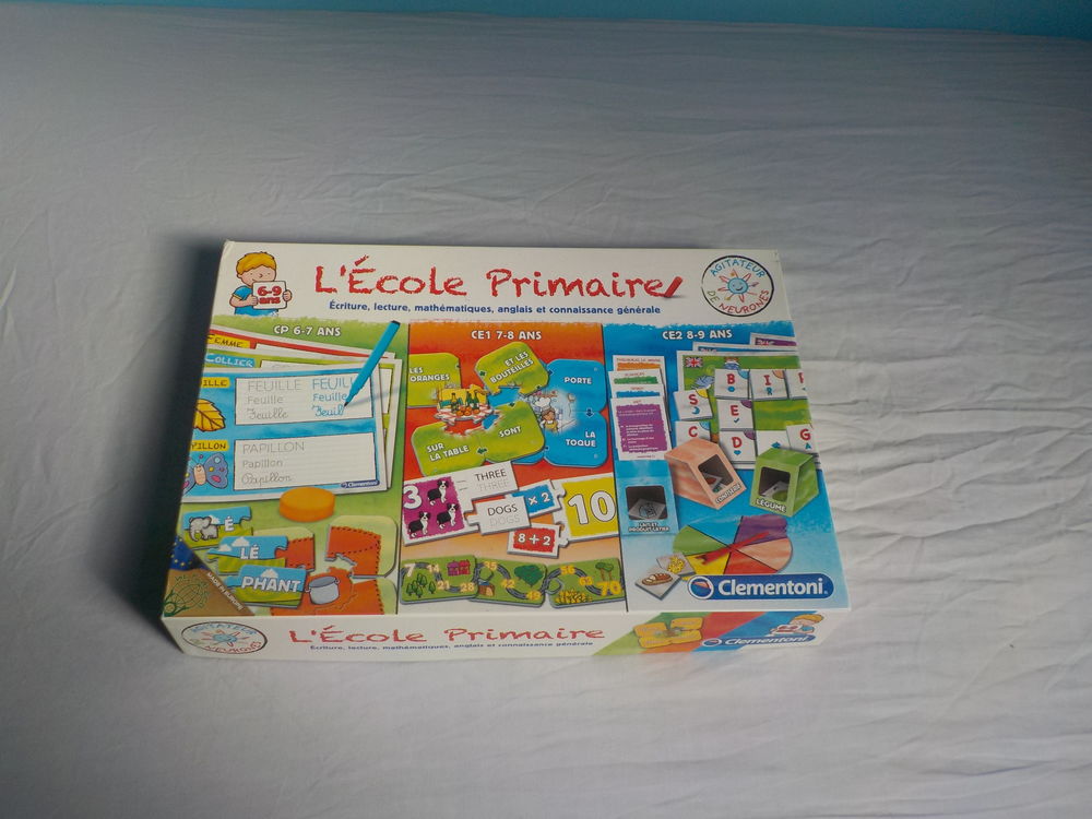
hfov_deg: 60.0
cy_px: 410
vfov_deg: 46.8
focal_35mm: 30
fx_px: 946
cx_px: 546
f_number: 3.3
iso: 125
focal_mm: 4.1
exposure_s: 1/100
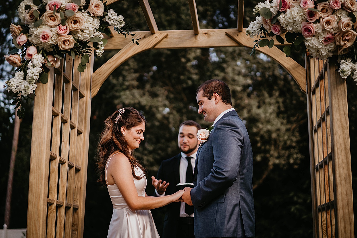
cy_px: 119
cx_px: 178
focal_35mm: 55
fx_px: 545
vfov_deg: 24.6
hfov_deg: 36.2
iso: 400
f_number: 1.8
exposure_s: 1/2000
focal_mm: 55
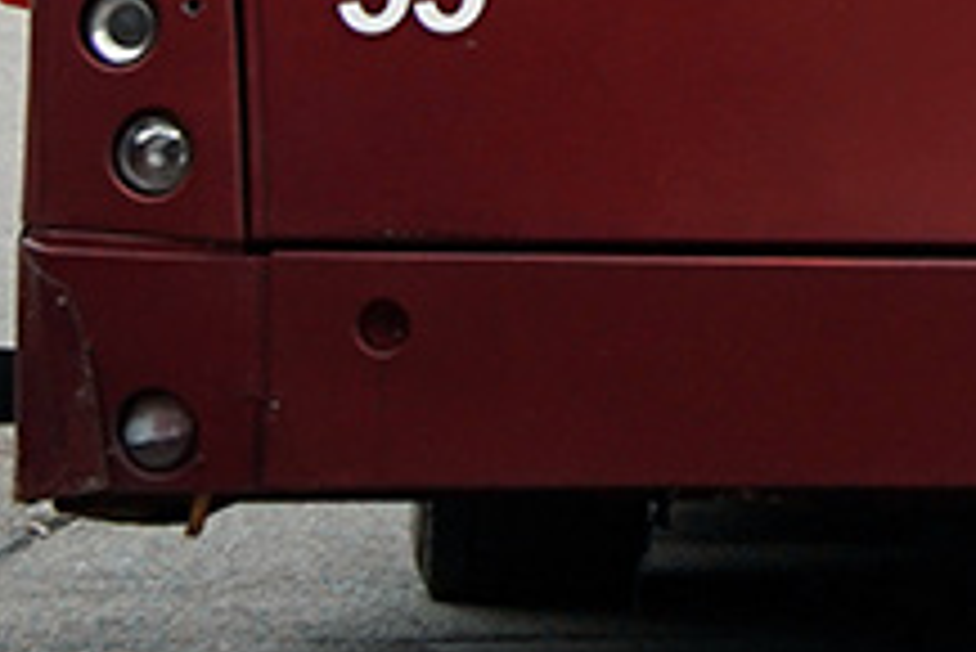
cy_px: -1102
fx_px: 17443
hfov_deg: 3.2
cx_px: 2433
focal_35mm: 643
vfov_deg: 2.1
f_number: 5.6
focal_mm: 93
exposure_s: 1/500
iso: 250
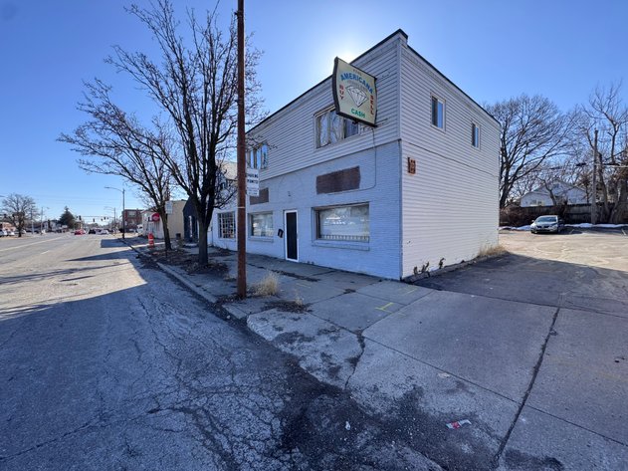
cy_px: 236
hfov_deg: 102.1
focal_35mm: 14
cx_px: 314
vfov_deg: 85.7
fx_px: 254
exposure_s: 1/467
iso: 40
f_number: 2.2
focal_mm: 2.22
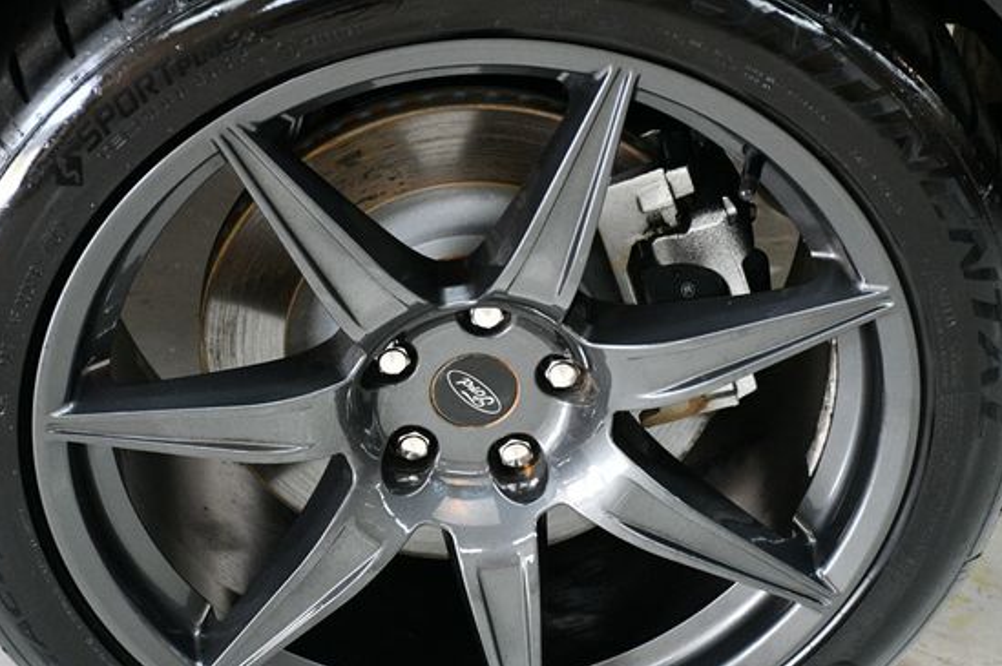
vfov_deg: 15.0
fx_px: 2531
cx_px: 482
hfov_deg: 22.4
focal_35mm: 91
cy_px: 387
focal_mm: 52
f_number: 4.8
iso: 3200
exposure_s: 1/100
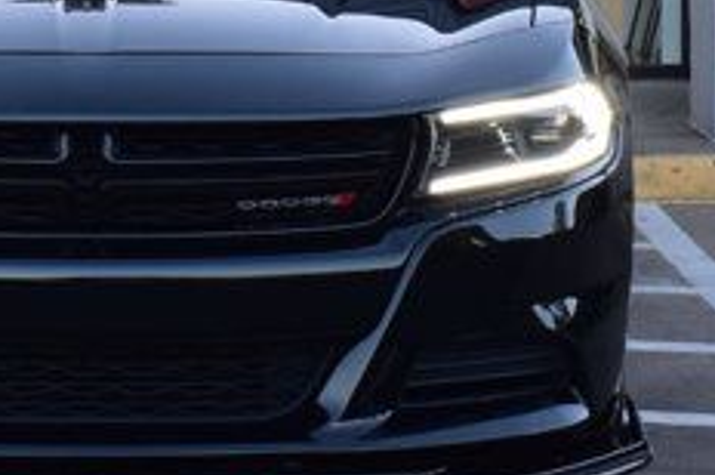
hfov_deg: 10.7
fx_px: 3812
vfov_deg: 7.0
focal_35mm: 192
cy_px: -284
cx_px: 129
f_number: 8
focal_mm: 29
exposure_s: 1/60
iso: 400
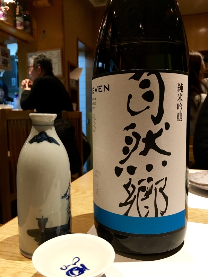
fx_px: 232
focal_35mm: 29
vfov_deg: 61.7
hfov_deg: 48.2
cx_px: 104
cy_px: 138
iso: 125
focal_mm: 4.15
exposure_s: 1/30
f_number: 2.2
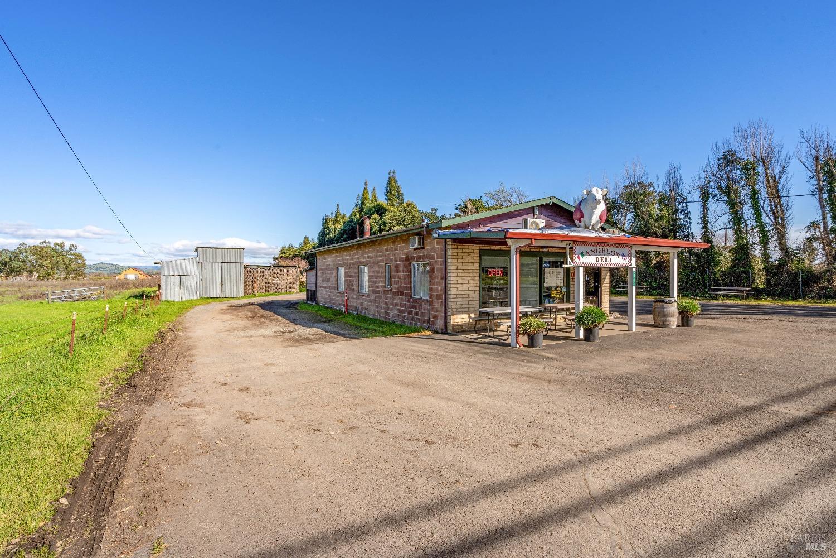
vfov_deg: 73.7
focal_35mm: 16
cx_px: 418
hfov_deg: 96.7
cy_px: 279
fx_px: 372
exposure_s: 1/320
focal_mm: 16
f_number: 11
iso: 320
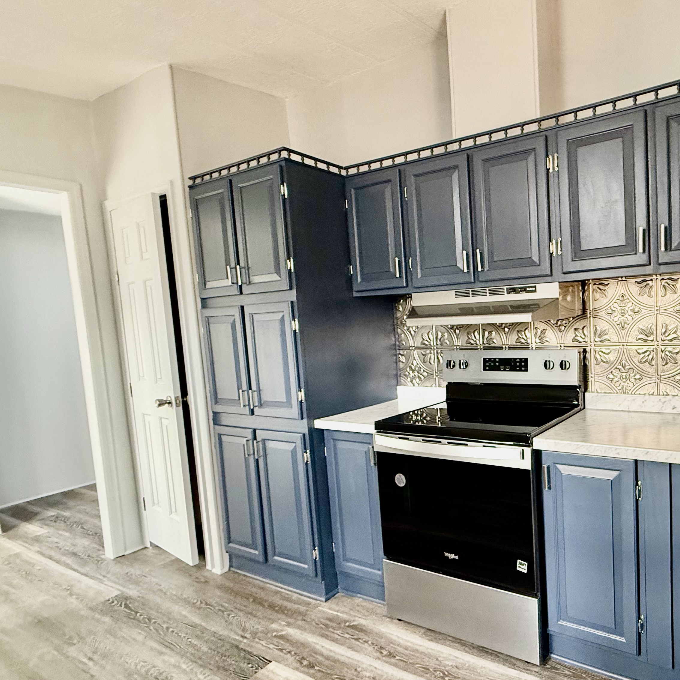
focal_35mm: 22
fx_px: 489
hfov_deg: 65.9
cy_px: 365
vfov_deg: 69.5
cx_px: 499
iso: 320
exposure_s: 1/60
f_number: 2.2
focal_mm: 2.22
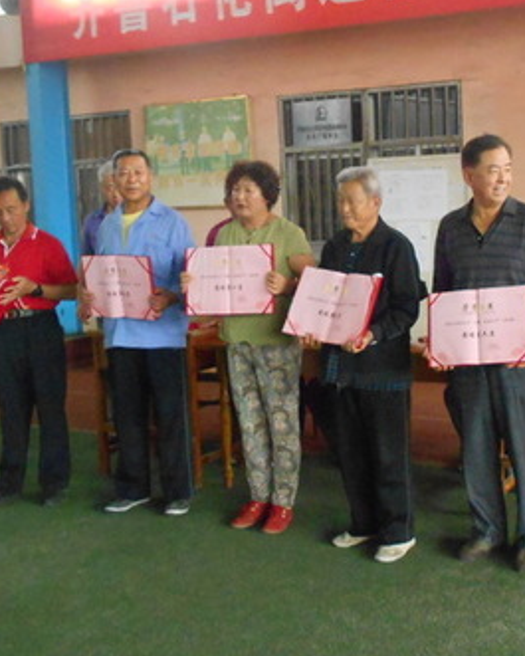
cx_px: 402
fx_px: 893
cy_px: 264
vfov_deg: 40.2
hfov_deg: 32.1
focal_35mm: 46
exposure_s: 1/125
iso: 800
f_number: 3.2
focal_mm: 4.6
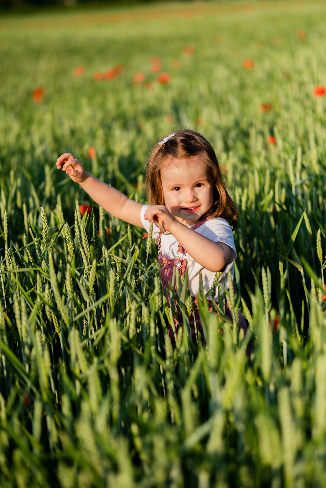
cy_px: 244
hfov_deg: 16.3
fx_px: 1141
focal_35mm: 84
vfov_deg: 24.2
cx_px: 163
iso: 160
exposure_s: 1/4000
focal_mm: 56
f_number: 1.4
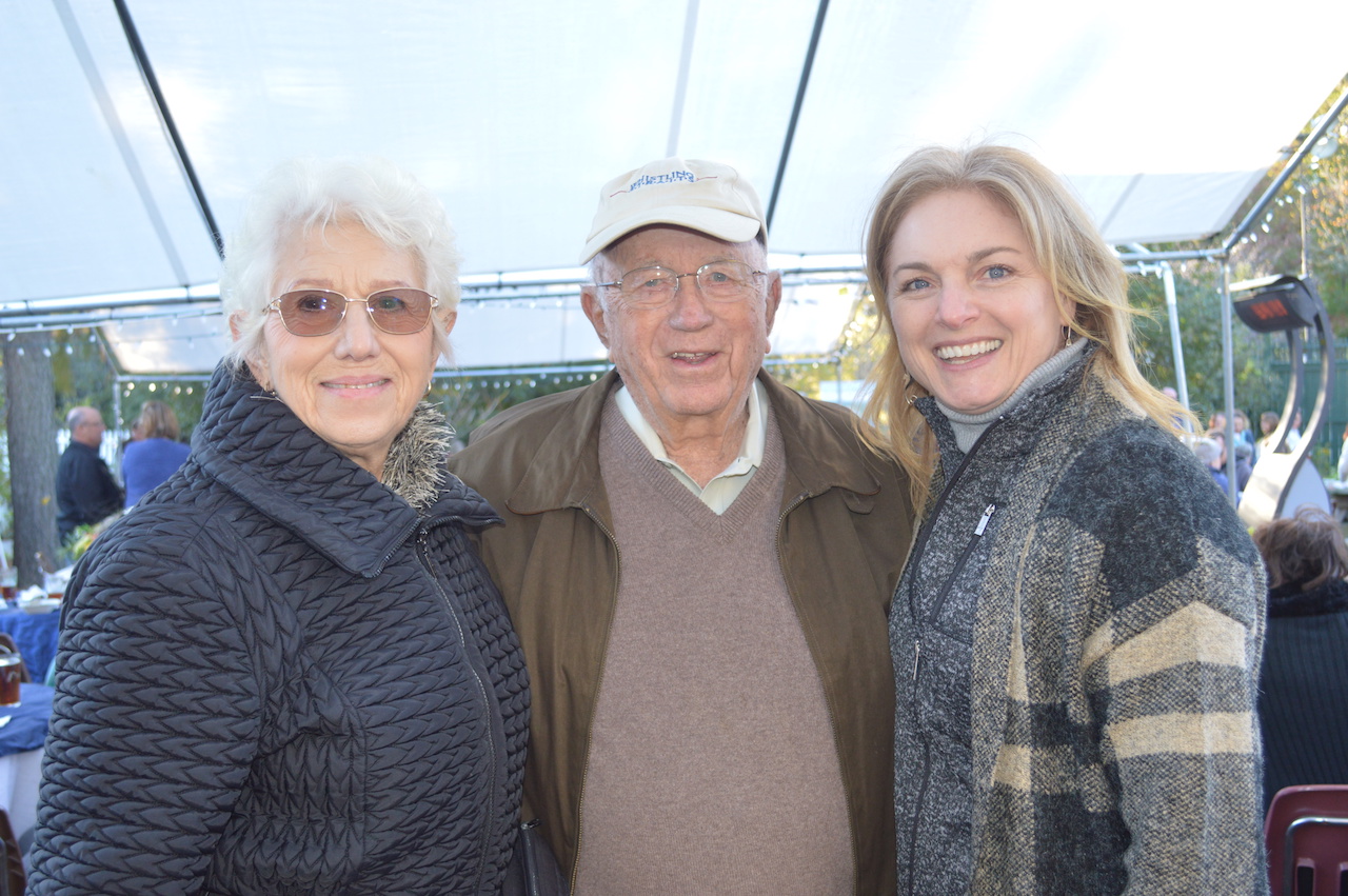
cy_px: 448
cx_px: 674
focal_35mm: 36
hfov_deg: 53.2
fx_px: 1347
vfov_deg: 36.8
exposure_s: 1/80
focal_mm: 24
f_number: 4
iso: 400
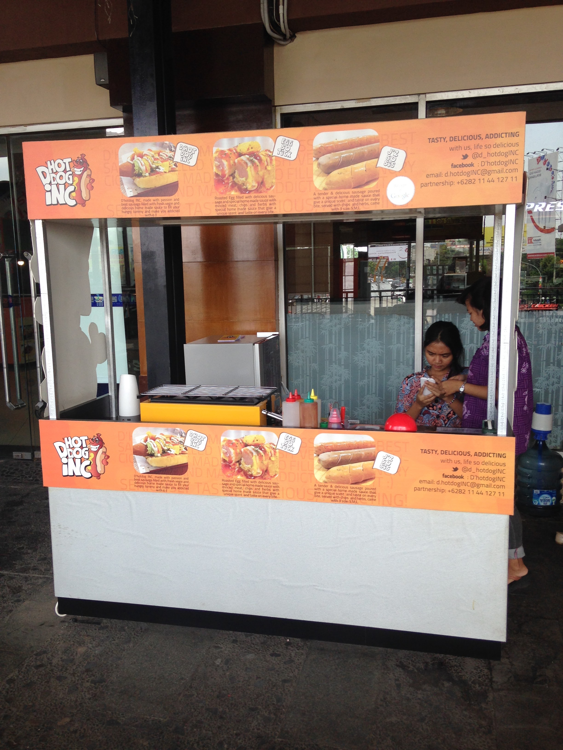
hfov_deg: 42.9
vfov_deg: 55.4
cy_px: 375
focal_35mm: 33
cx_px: 282
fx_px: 716
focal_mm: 4.12
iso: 50
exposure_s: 1/120
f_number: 2.4
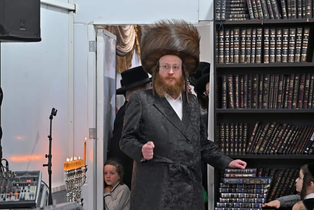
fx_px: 881
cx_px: 157
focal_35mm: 101
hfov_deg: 20.2
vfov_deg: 13.6
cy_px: 105
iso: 500
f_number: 4
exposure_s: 1/200
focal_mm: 101
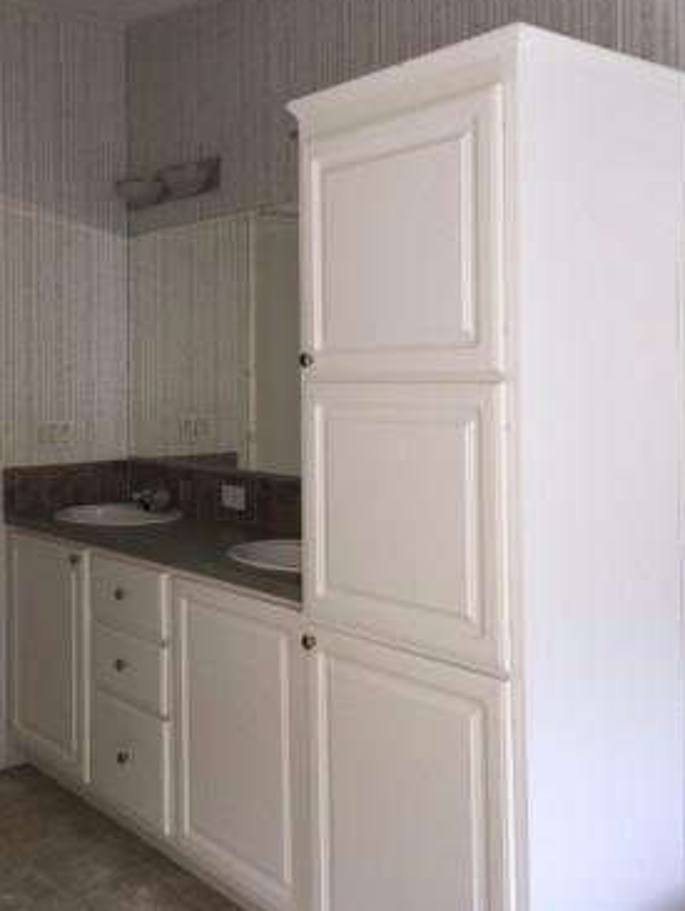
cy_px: 381
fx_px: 1001
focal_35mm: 38
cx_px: 247
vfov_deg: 48.7
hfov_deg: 37.5
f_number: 2.2
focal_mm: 4.15
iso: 100
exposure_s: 1/30
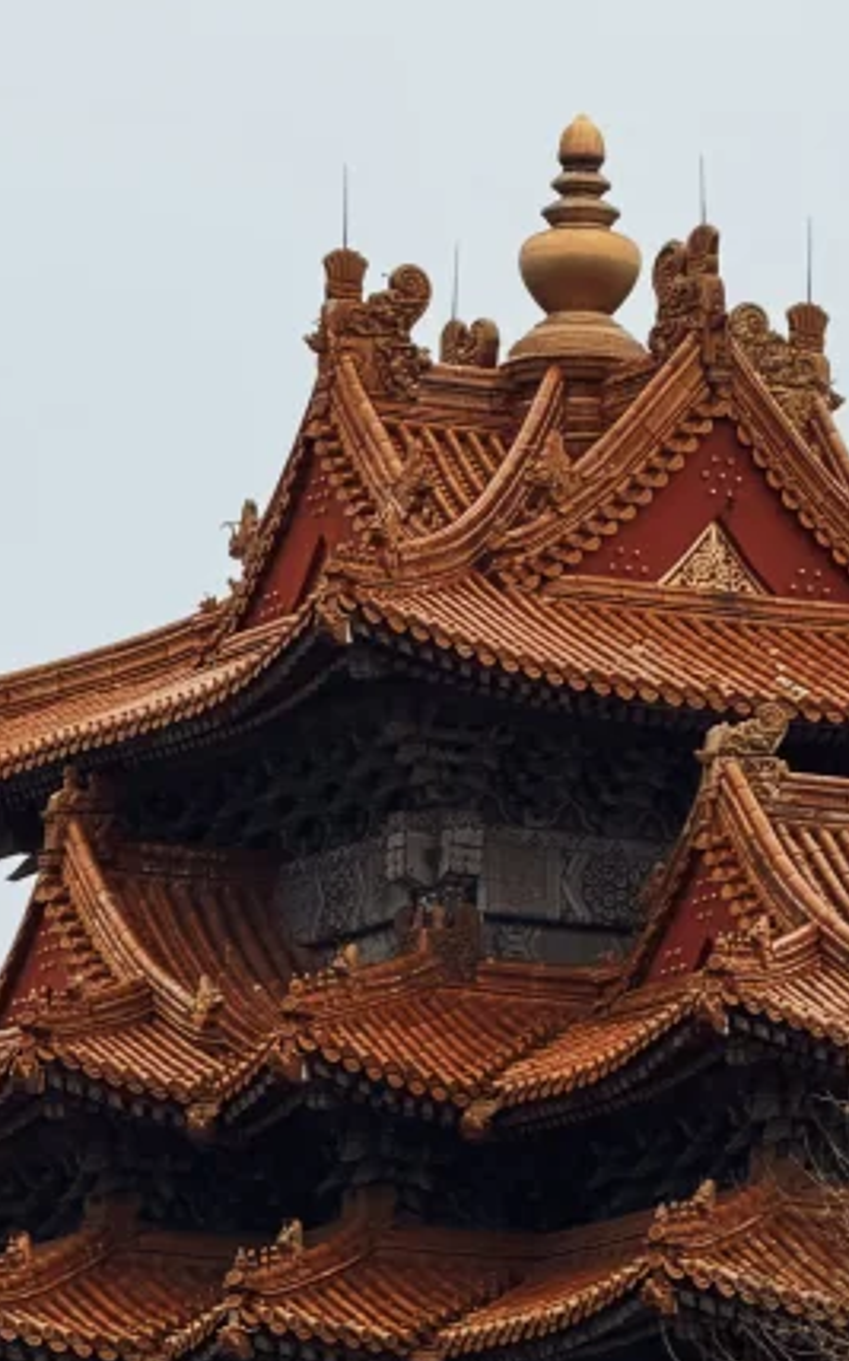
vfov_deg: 5.9
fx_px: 13234
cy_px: 595
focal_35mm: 357
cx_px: 839
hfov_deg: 3.7
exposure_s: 1/340
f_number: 2.8
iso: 50
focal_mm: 16.89
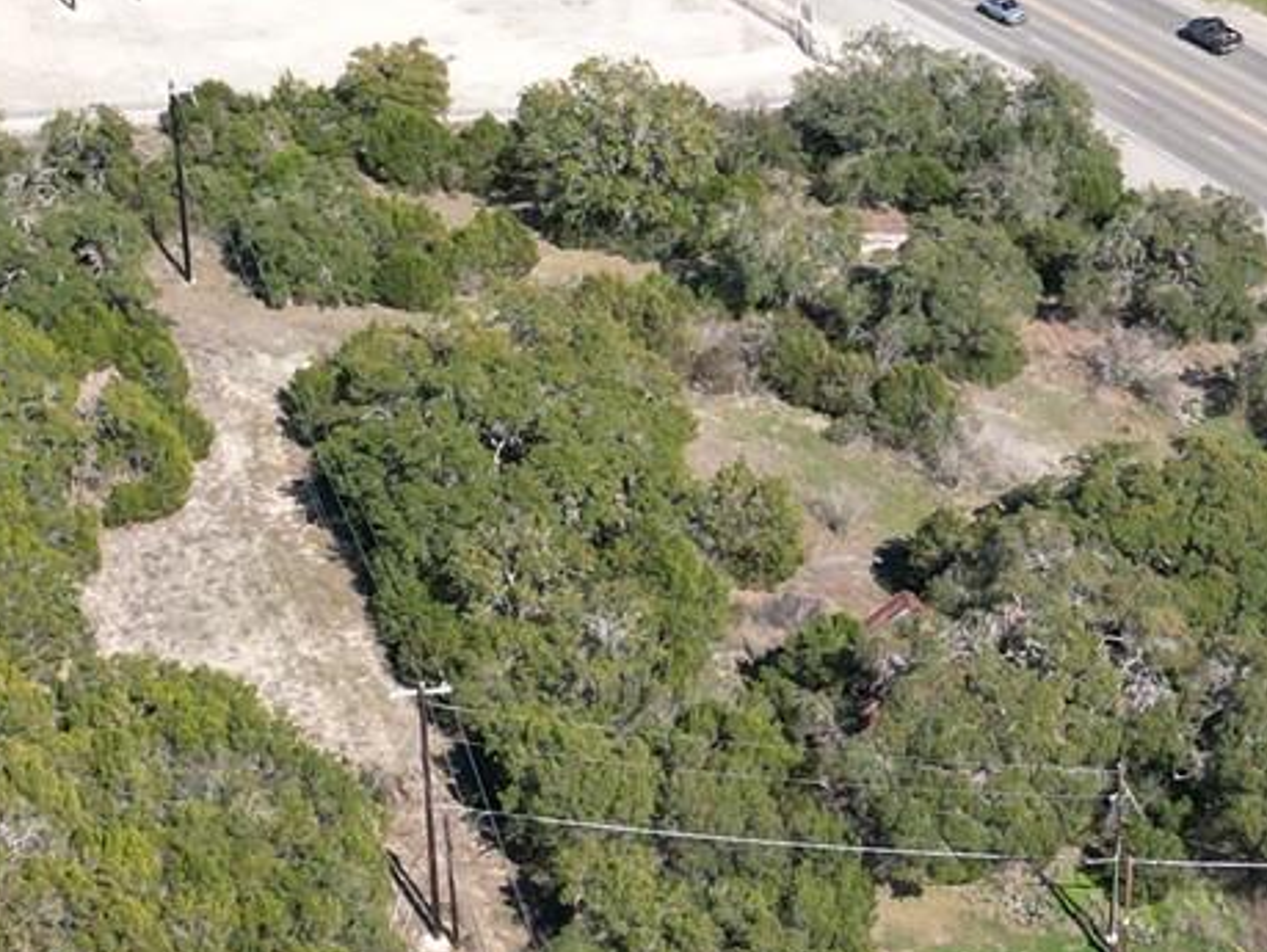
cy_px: 63
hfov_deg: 18.1
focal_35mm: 107
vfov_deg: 13.7
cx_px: 1068
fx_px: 3919
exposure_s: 1/1000
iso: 120
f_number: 1.7
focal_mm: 6.72
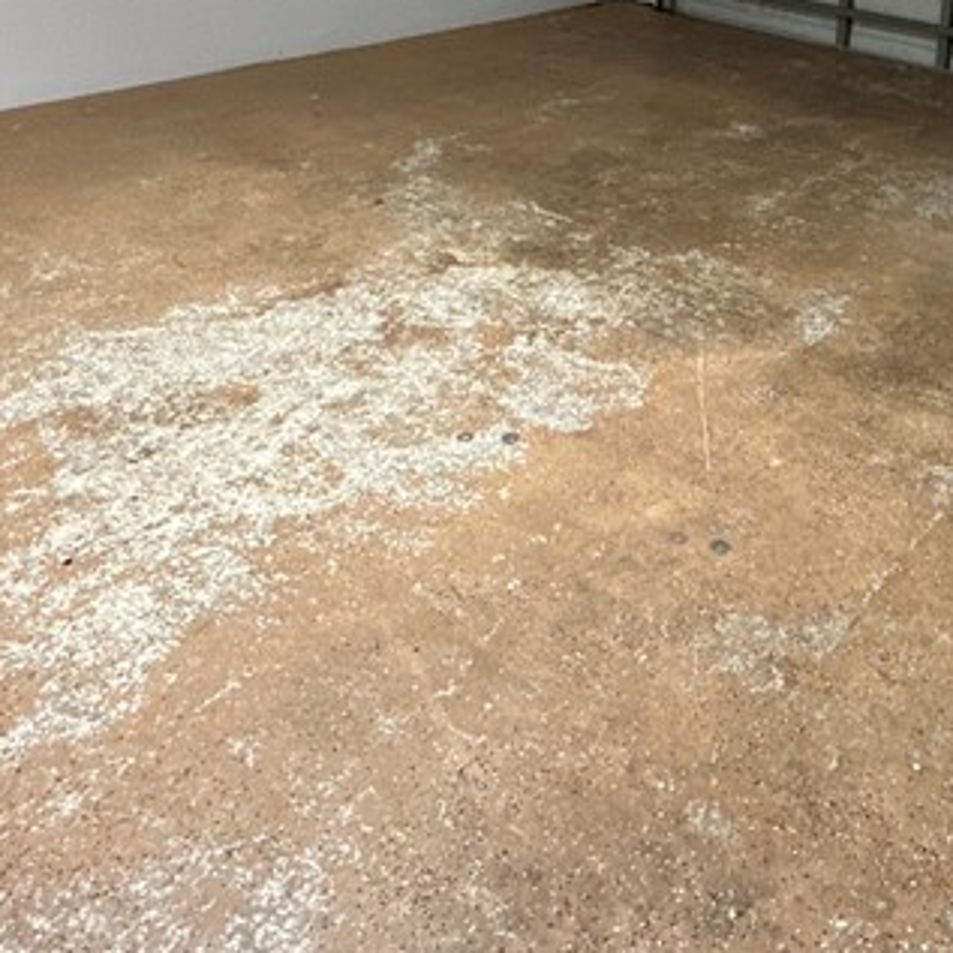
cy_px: 75
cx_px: 691
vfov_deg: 38.6
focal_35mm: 40
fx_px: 1246
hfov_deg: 40.9
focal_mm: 2.22
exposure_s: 1/60
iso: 400
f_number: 2.2
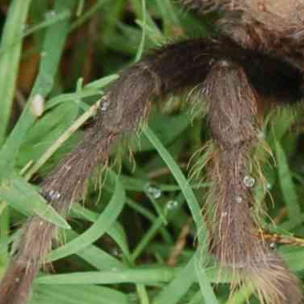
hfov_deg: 4.4
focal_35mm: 400
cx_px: 462
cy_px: 23
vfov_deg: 4.4
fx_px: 3974
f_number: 5.6
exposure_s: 1/200
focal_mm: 80
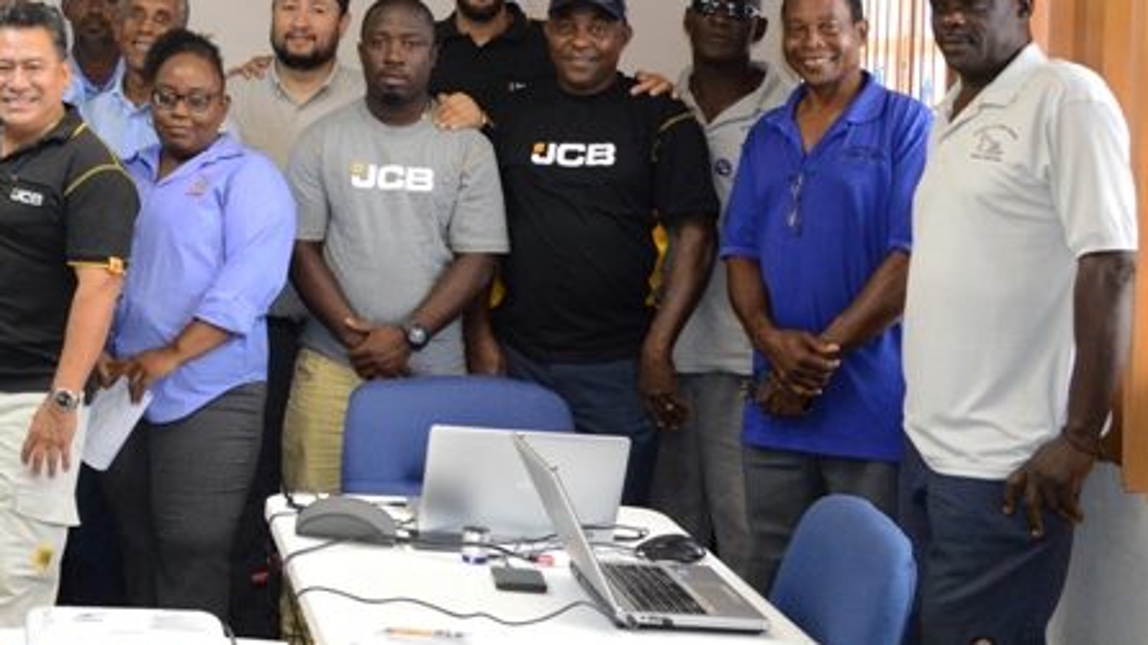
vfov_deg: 16.5
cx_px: 21
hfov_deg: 27.8
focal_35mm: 72
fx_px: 2191
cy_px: 32
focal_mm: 20
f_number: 5.6
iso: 1600
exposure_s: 1/100
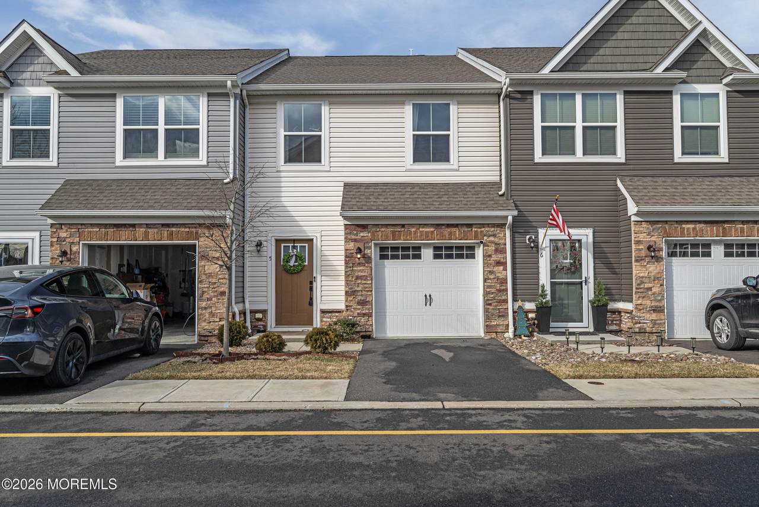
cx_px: 380
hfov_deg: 69.4
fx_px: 548
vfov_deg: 49.6
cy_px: 254
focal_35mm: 26
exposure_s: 1/80
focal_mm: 26
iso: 250
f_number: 9
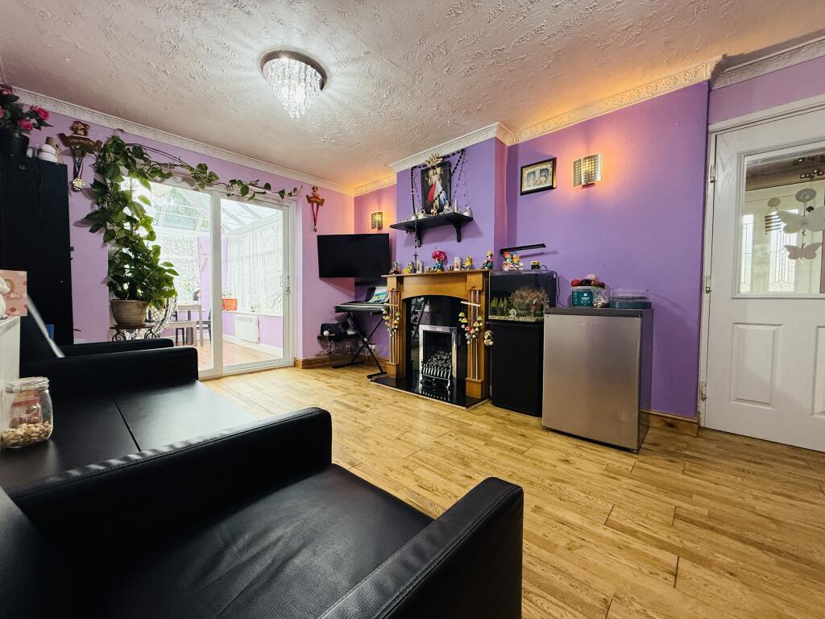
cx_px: 412
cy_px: 310
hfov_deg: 102.1
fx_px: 334
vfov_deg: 85.7
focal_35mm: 14
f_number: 2.2
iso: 320
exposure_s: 1/100
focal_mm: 2.22
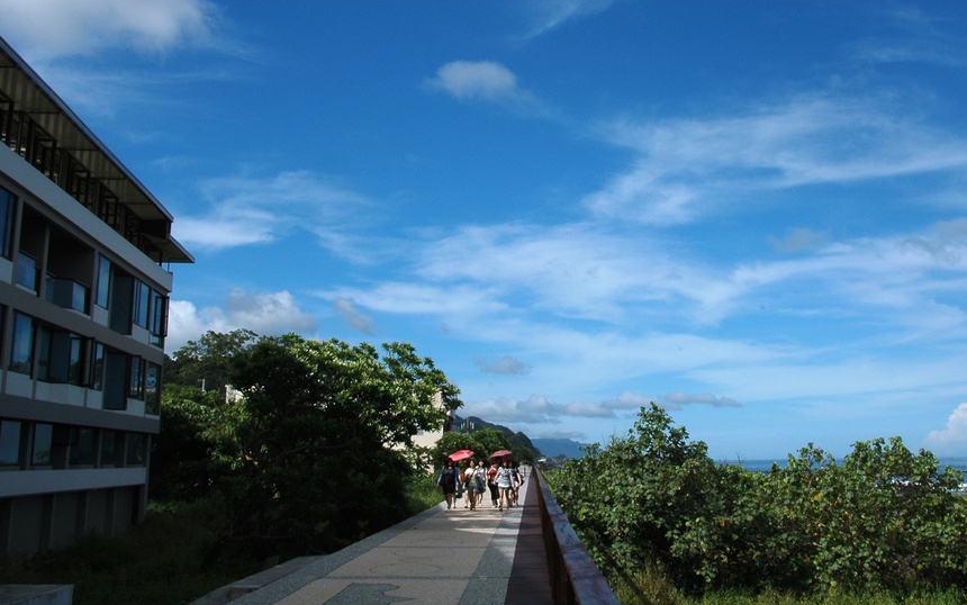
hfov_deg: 49.2
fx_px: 1054
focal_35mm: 40
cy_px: 228
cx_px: 540
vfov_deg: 31.9
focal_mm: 22
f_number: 22
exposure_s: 1/100
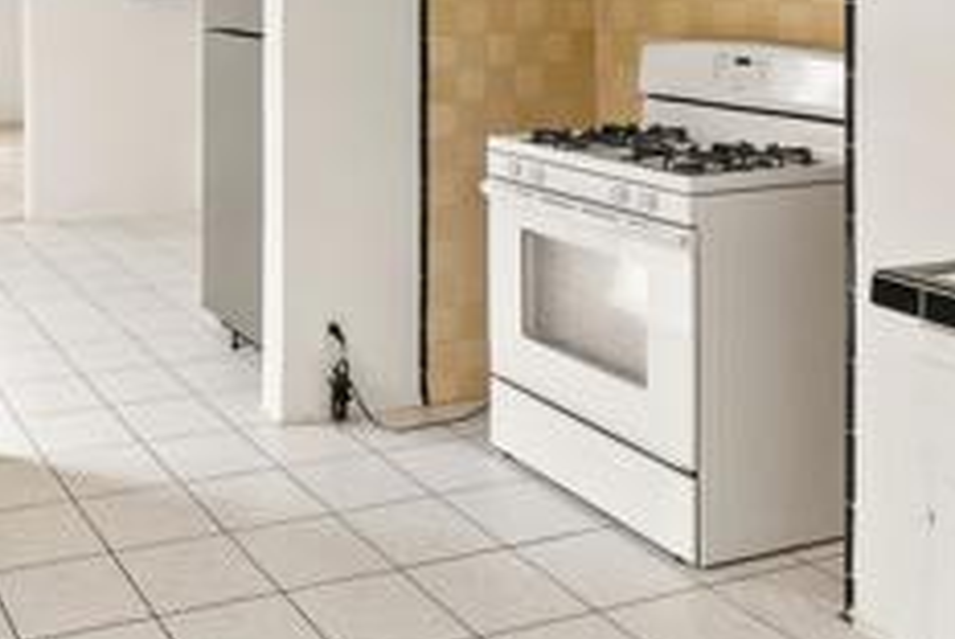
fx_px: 1169
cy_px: -29
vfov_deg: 28.3
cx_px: 123
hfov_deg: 41.5
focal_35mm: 44
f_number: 7.1
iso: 800
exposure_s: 1/125
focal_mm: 16
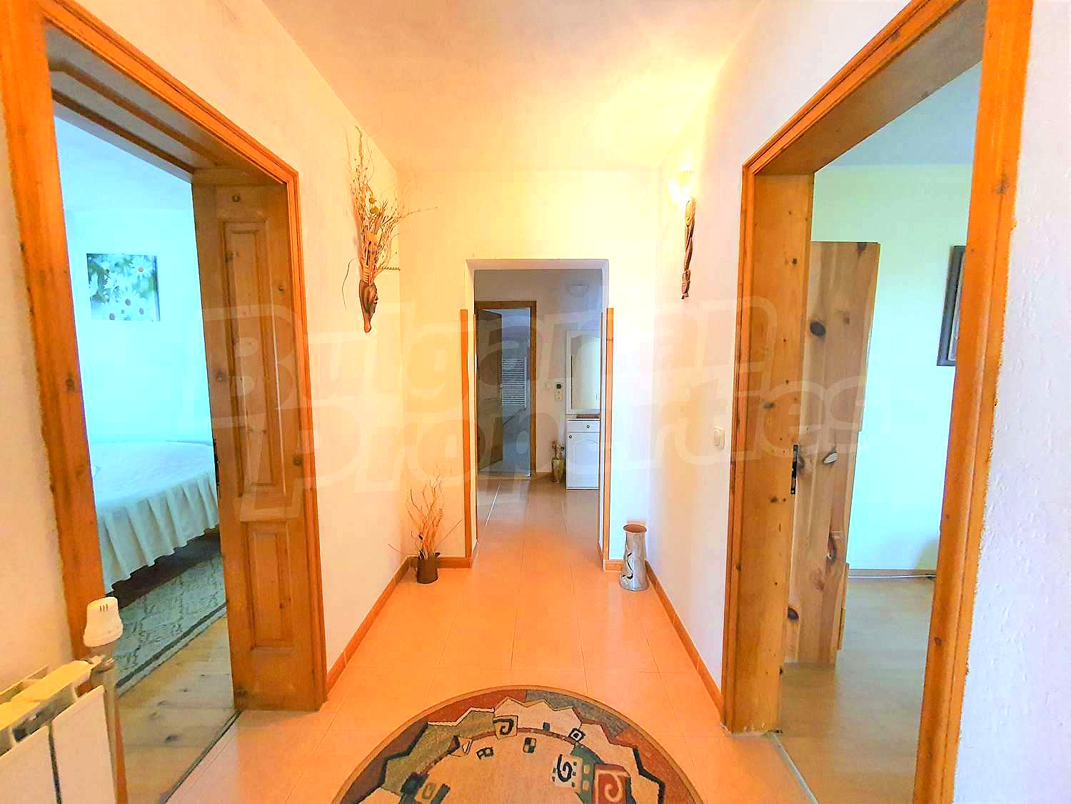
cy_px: 402
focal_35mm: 13
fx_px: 402
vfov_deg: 89.9
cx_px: 536
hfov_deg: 106.2
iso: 500
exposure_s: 1/33
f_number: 2.2
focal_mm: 1.8
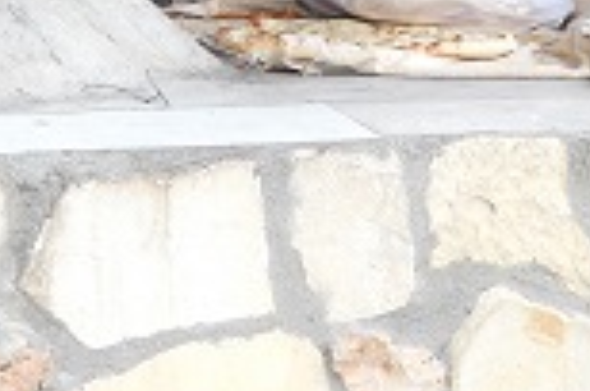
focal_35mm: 130
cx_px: 77
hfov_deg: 15.6
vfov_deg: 10.0
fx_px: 2126
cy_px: -284
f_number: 3.2
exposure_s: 1/200
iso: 100
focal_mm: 5.8
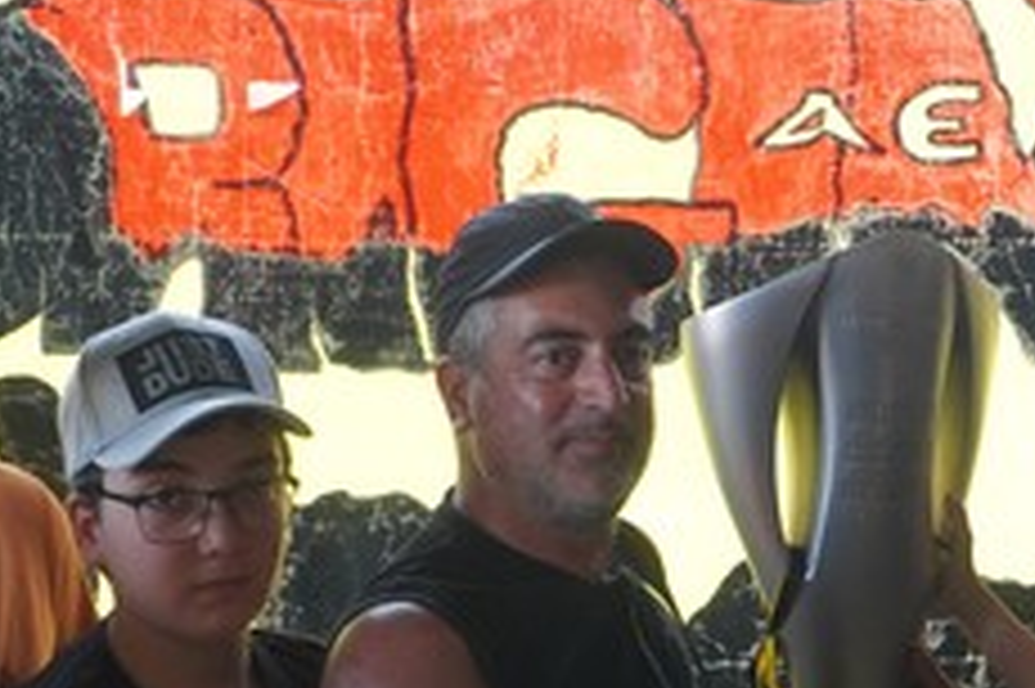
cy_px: 639
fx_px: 2700
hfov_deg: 21.4
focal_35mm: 94
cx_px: 837
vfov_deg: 14.4
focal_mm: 16
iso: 800
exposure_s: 1/160
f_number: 4
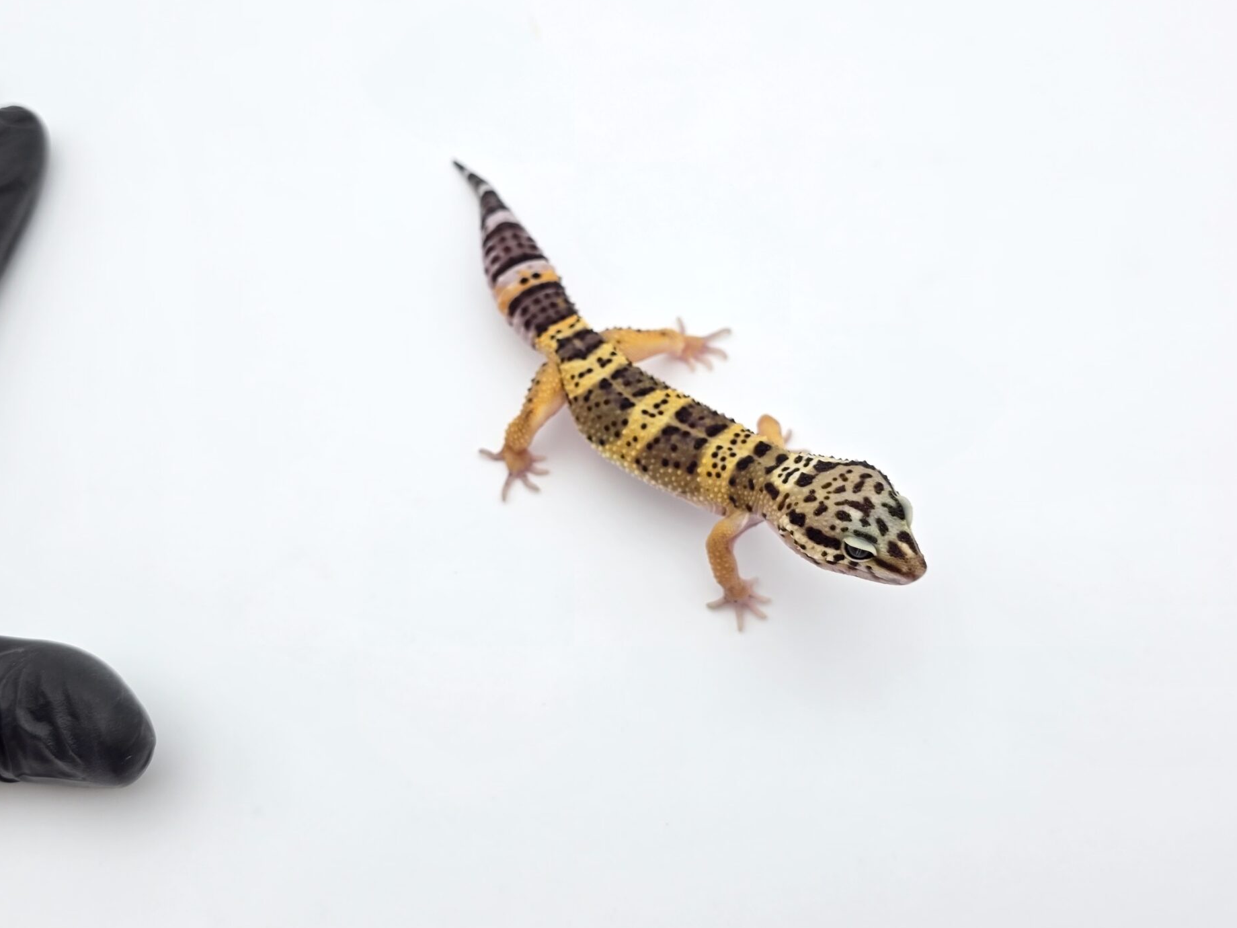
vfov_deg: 44.1
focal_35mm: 32
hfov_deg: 56.7
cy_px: 485
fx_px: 1144
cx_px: 567
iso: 25
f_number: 1.7
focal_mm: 6.3
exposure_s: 1/359
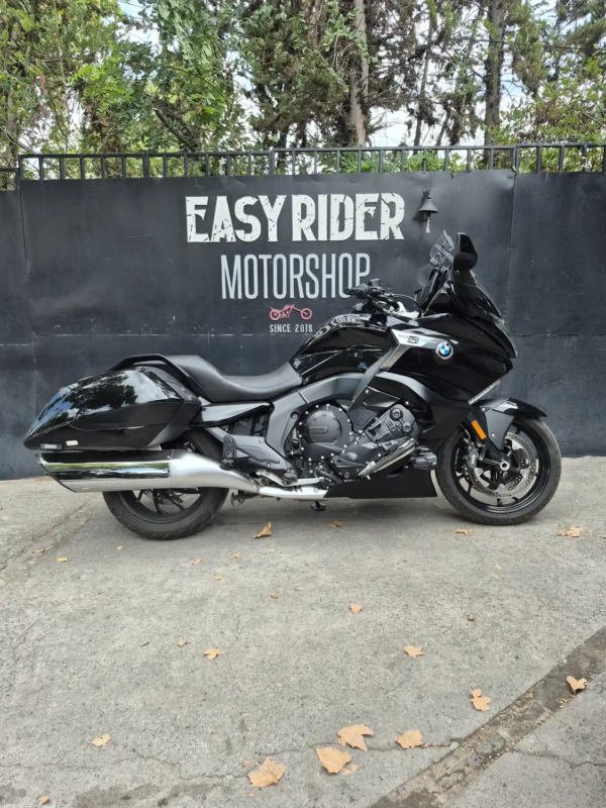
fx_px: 537
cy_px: 404
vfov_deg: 73.9
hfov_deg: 58.9
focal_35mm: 23
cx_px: 303
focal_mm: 5.4
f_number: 1.8
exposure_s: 1/289
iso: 25
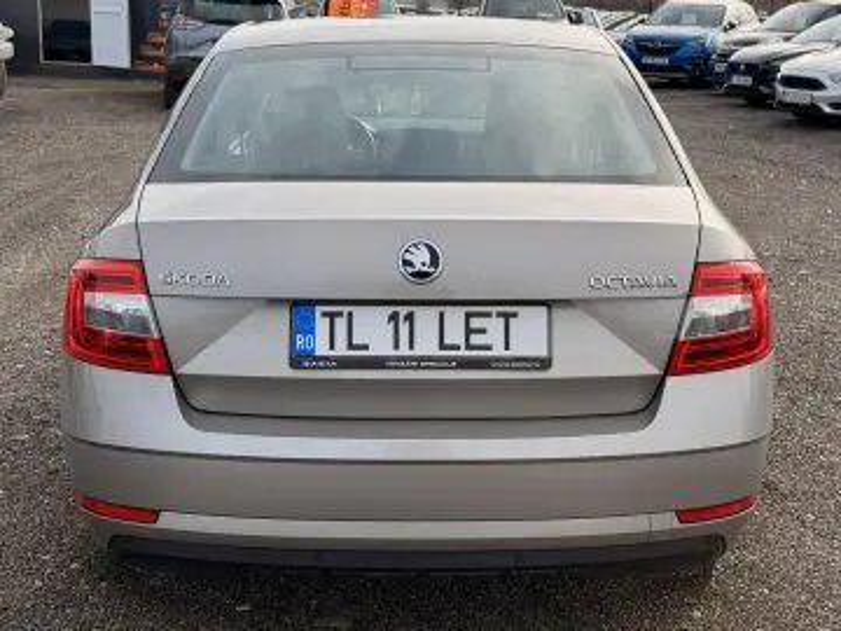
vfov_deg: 30.3
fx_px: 1166
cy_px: 316
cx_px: 420
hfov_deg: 39.7
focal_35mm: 48
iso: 64
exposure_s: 1/2494
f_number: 1.78
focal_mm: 6.76
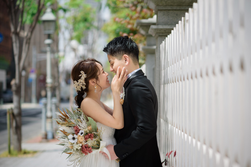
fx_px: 593
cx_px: 126
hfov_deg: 23.9
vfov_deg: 16.1
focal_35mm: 85
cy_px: 84
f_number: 2.8
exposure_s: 1/1250
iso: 100
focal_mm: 85
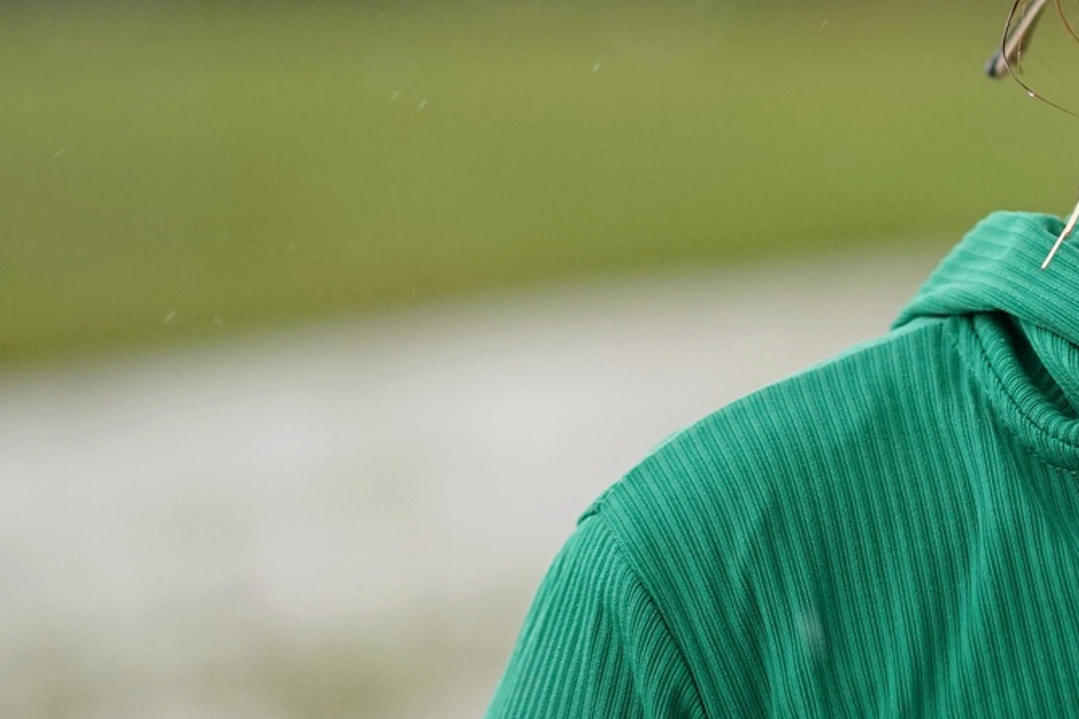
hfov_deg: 8.1
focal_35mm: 254
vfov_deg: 5.4
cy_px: 148
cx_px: 1144
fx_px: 7612
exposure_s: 1/1000
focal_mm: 85
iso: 1250
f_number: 2.5
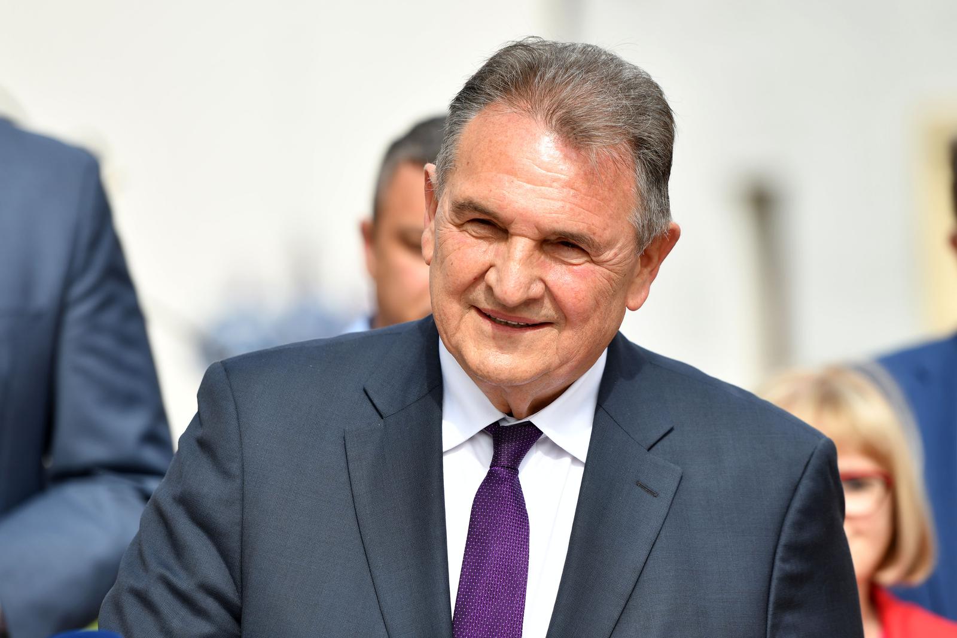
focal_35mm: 180
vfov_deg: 7.6
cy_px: 319
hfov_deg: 11.4
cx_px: 478
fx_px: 4784
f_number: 5
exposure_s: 1/800
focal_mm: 180
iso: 125
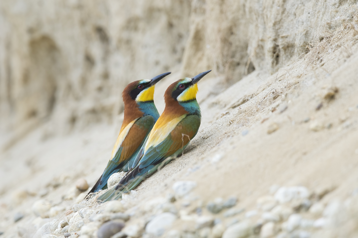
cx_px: 179
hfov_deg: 2.4
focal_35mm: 850
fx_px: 8447
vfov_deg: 1.6
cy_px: 119
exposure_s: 1/1250
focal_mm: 850
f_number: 6.3
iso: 2000
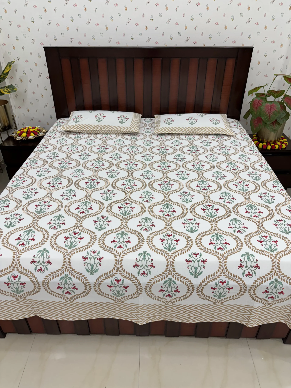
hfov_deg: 53.1
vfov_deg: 67.3
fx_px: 291
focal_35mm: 26
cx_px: 146
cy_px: 194
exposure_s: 1/100
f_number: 1.6
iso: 64
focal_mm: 5.96
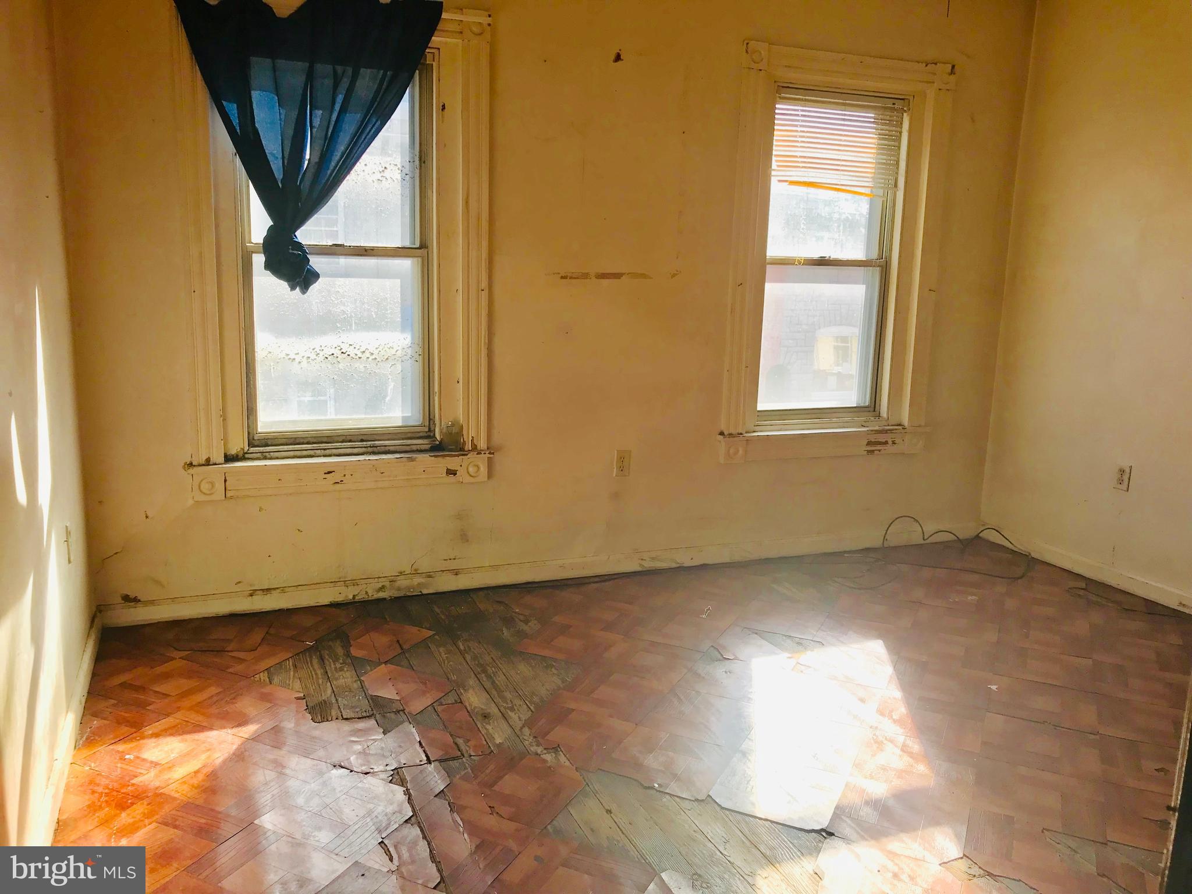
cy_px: 447
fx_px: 964
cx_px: 596
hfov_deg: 63.4
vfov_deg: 49.7
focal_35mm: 28
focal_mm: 3.99
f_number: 1.8
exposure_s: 1/330
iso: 20
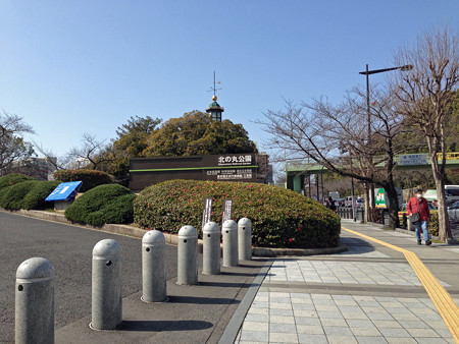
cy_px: 172
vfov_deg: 43.0
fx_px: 438
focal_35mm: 33
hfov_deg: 55.3
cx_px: 230
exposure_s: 1/1085
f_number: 2.4
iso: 50
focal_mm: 4.13
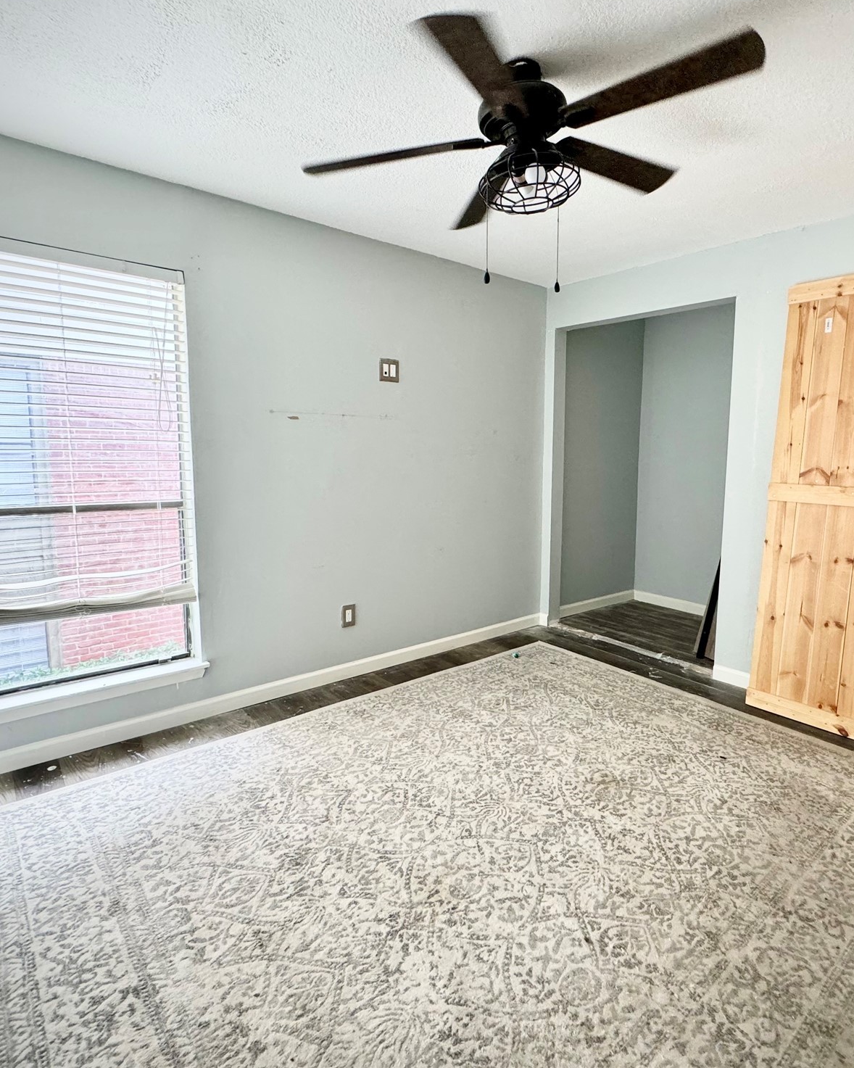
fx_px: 600
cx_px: 510
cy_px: 512
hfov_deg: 70.1
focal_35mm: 19
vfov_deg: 83.2
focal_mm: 2.22
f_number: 2.2
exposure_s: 1/99
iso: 250
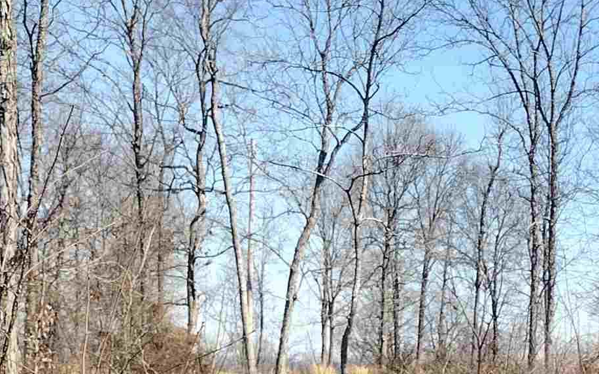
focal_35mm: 96
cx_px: 572
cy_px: 594
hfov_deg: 21.0
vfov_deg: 12.8
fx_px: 1567
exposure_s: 1/982
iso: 100
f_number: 1.7
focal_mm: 4.71
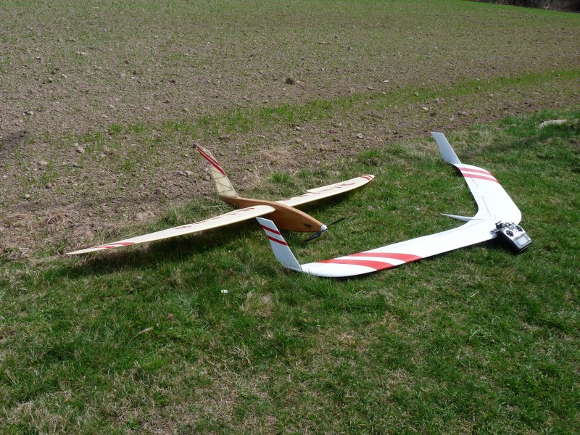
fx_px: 586
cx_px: 290
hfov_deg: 52.6
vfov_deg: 40.7
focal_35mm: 35
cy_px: 218
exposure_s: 1/500
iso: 100
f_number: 5.6
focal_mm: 6.2
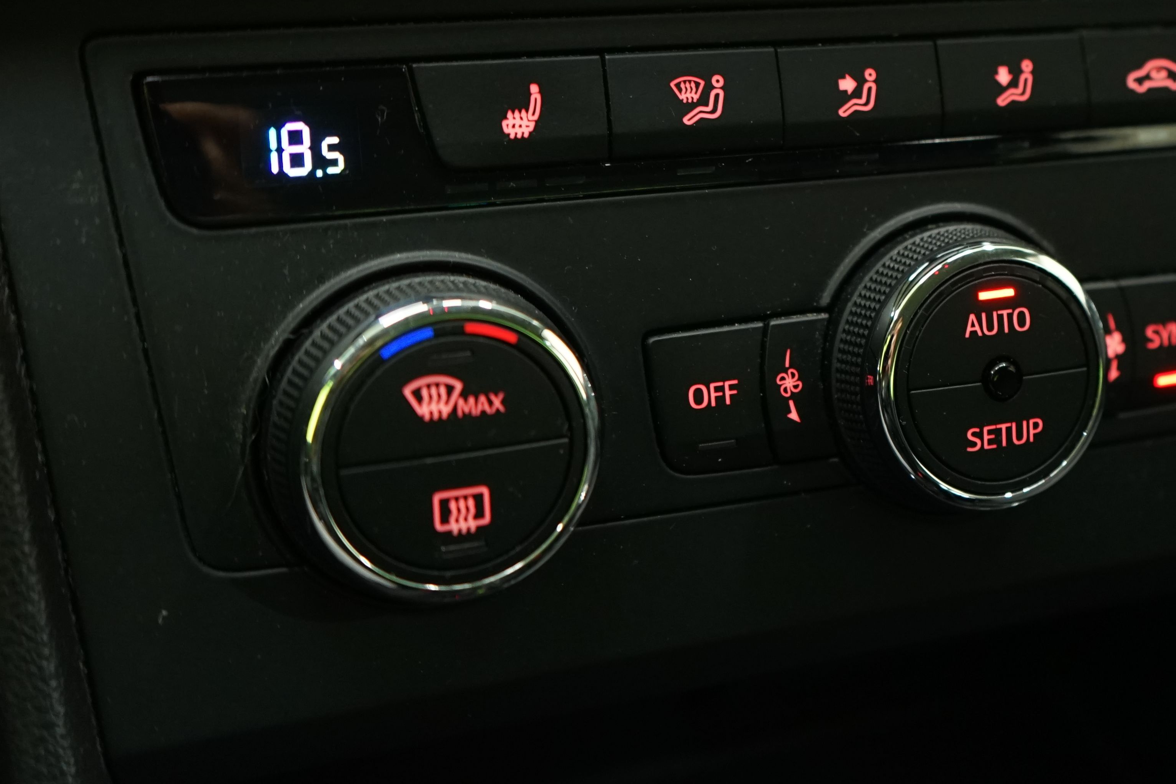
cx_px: 877
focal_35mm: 55
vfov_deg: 24.3
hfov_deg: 35.5
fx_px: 1796
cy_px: 169
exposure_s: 1/25
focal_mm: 28
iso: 1250
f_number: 3.5
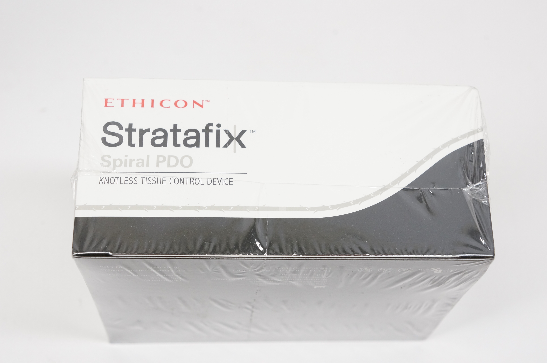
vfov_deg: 20.6
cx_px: 274
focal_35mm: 66
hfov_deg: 30.5
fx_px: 1002
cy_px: 182
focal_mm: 44
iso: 800
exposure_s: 1/100
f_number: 7.1
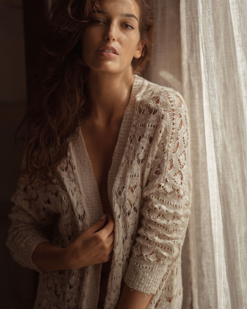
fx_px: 887
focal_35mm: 97
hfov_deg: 15.9
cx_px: 123
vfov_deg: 19.8
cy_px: 148
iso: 100
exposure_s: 1/1000
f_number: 1.4
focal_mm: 85
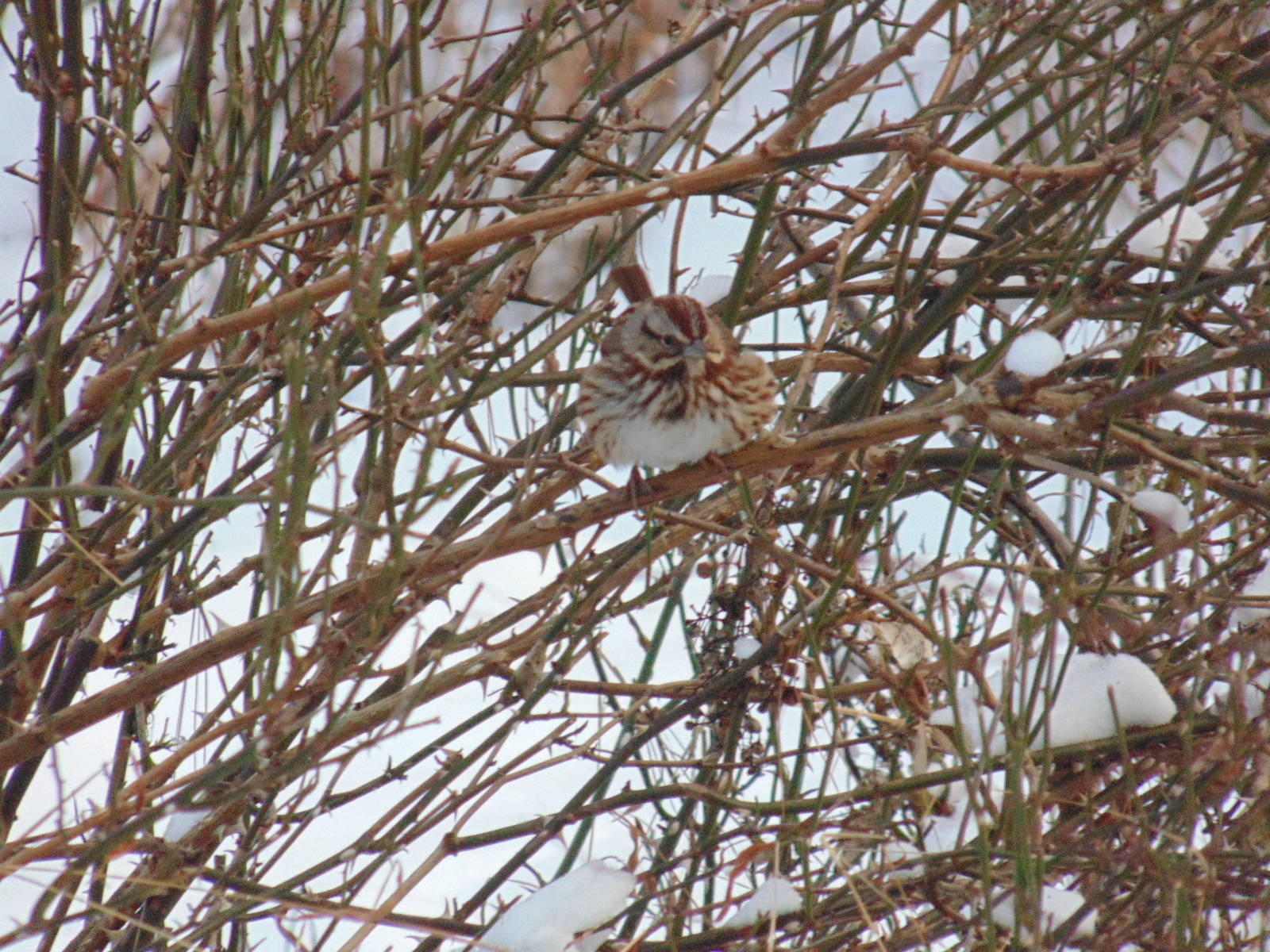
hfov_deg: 3.4
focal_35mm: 580
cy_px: 476
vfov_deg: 2.6
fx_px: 21279
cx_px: 635
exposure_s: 1/60
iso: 640
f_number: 5.9
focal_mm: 104
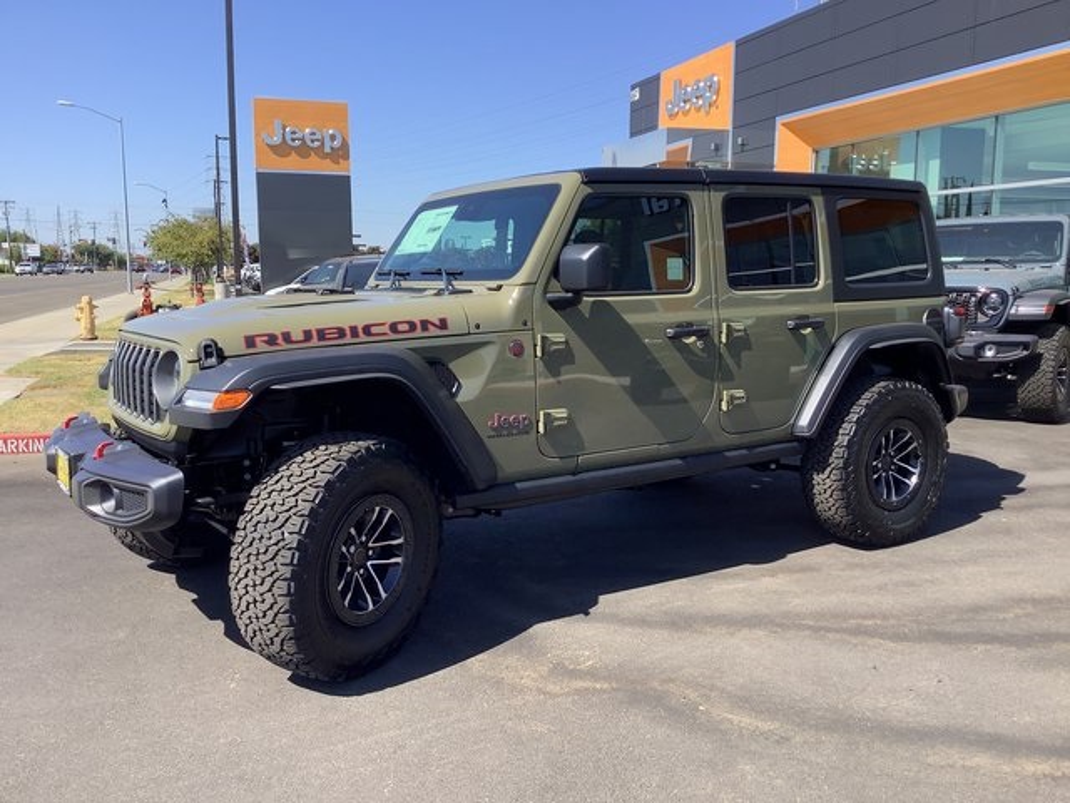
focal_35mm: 31
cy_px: 402
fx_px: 958
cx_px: 535
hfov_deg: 58.4
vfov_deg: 45.4
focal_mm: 3.3
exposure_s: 1/595
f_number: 2.4
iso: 25
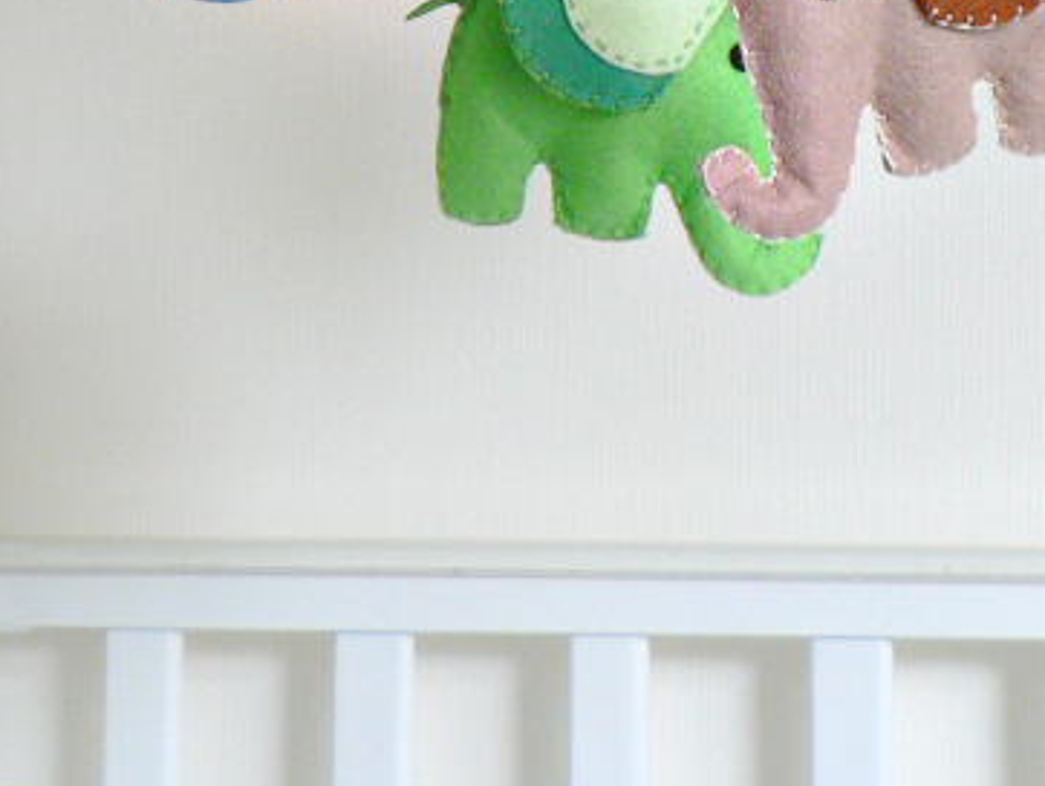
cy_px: -321
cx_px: 684
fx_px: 3927
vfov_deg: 11.1
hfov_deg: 15.1
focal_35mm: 130
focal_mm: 7.7
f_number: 2.8
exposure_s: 1/30
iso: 150
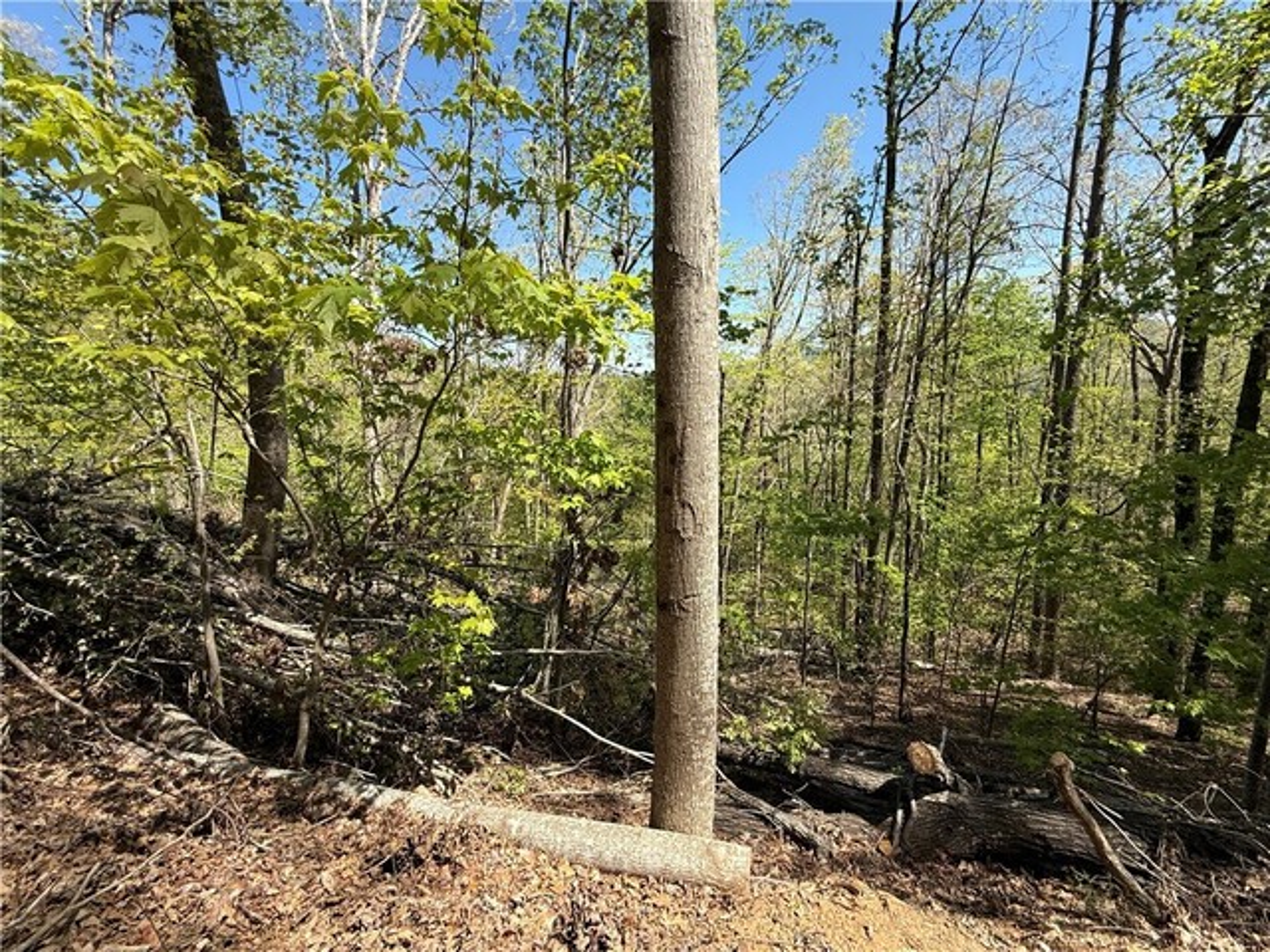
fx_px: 514
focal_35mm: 14
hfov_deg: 102.1
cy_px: 476
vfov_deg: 85.7
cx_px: 635
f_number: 2.2
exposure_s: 1/901
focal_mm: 2.22
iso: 50
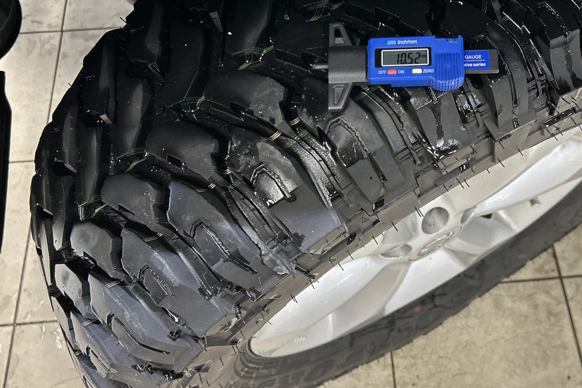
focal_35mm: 40
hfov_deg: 48.0
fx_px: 647
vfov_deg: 33.3
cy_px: 151
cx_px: 367
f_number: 1.5
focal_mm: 5.7
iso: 200
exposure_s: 1/50
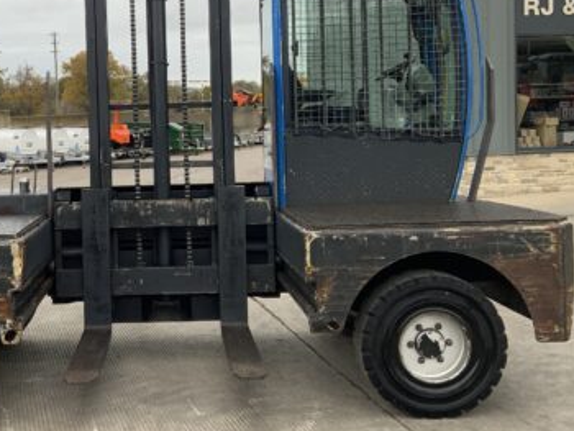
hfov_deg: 35.5
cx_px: 159
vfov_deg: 27.4
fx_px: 879
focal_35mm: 53
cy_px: 146
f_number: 1.8
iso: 16
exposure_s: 1/309
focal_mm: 3
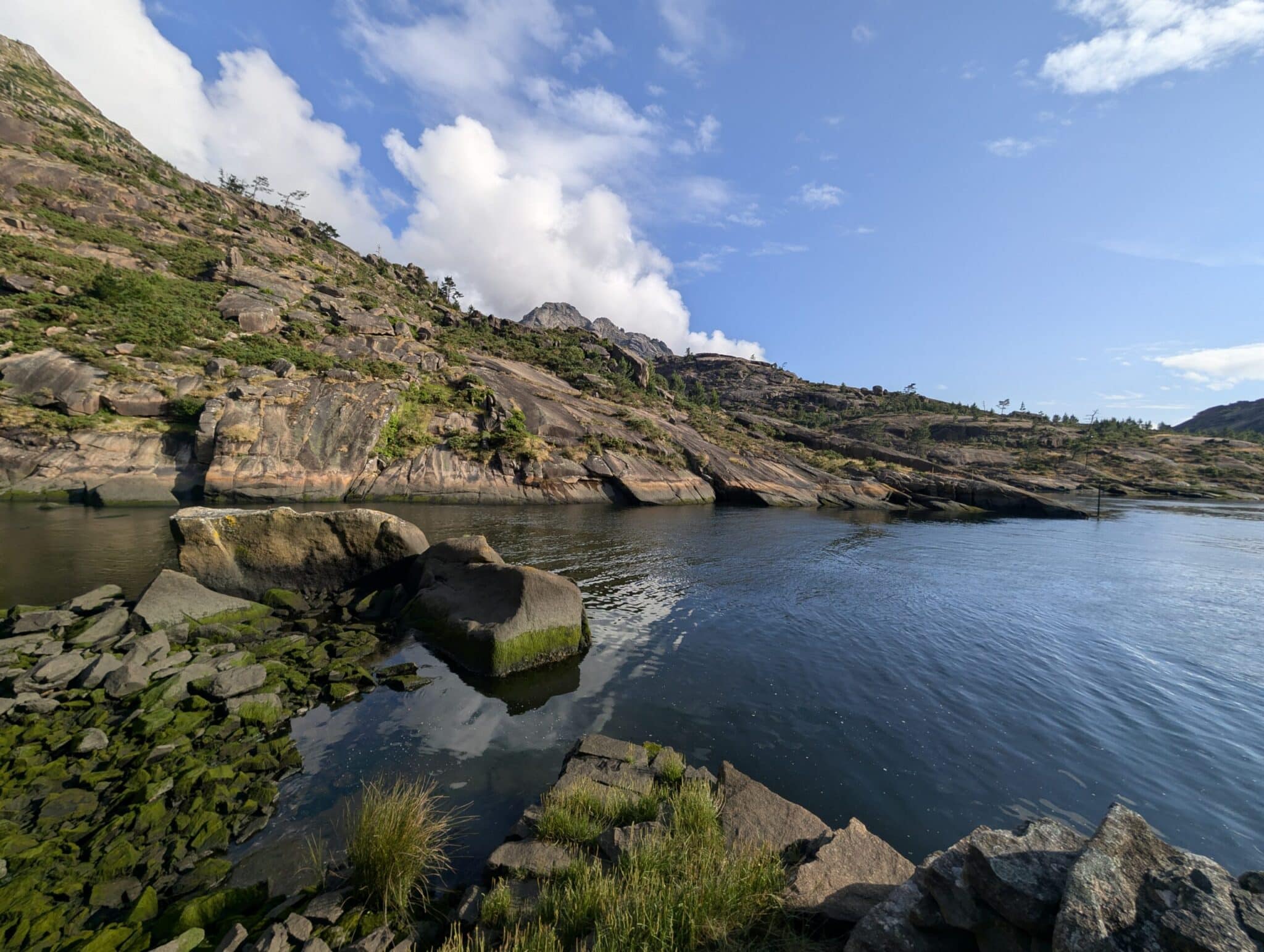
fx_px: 439
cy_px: 476
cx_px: 632
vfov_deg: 94.6
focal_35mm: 12
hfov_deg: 110.5
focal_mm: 2.02
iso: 54
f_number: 1.7
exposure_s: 1/3268
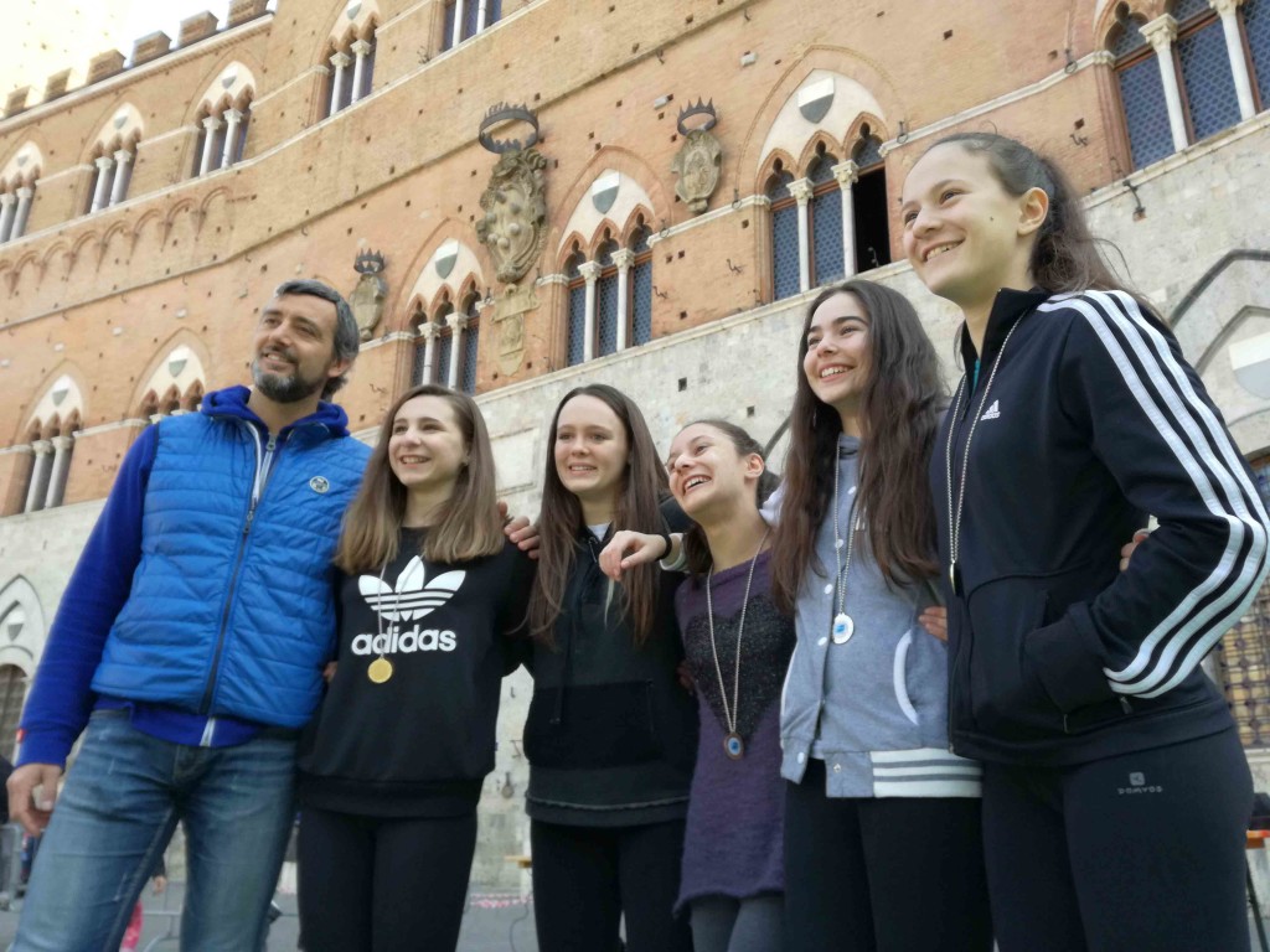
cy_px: 476
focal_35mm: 27
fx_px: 991
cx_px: 635
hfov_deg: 65.3
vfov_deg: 51.4
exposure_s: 1/217
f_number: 2
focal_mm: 3.79
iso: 50
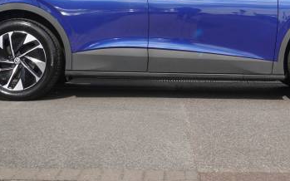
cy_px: 7
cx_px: 170
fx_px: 687
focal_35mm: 87
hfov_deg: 23.8
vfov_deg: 14.8
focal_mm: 31
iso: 100
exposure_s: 1/250
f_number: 5.6
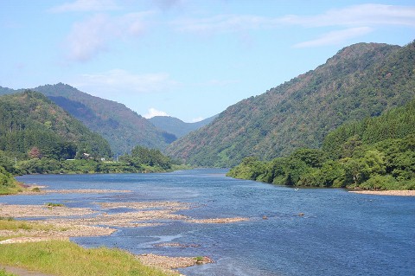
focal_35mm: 82
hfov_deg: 24.6
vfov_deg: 16.5
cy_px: 138
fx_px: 950
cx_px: 208
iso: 200
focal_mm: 55
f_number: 8
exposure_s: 1/320
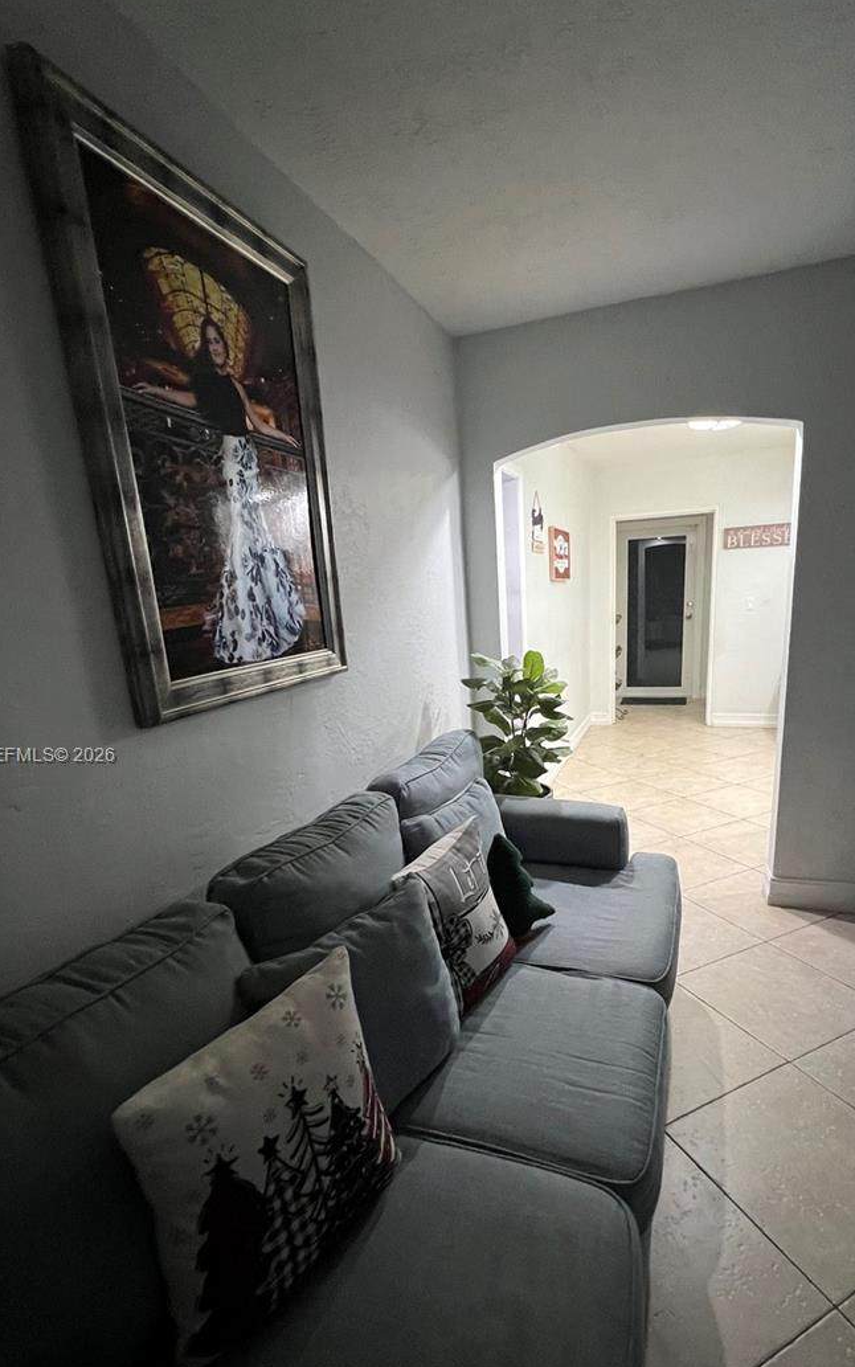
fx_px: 596
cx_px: 466
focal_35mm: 16
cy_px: 757
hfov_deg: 71.1
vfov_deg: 97.4
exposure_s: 1/60
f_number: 1.8
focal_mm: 1.57
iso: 500
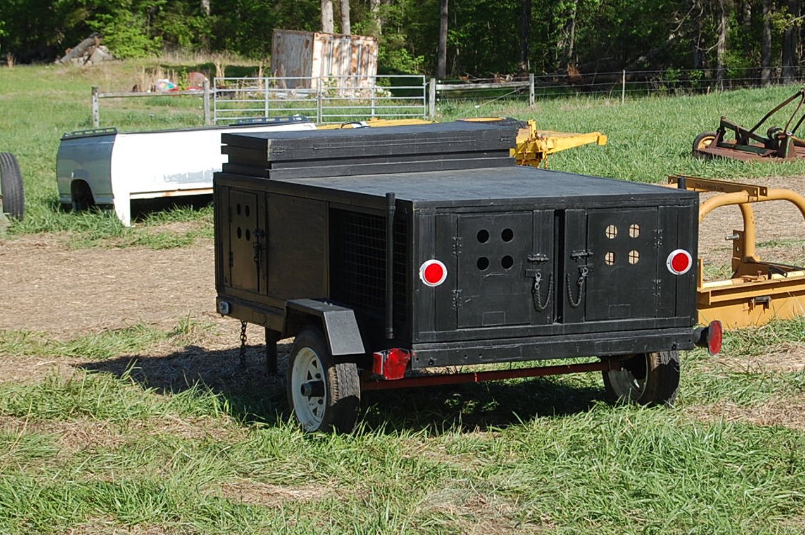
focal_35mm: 111
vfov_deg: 12.4
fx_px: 2473
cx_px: 498
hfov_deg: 18.5
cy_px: 227
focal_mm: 55
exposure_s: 1/320
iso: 200
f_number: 9
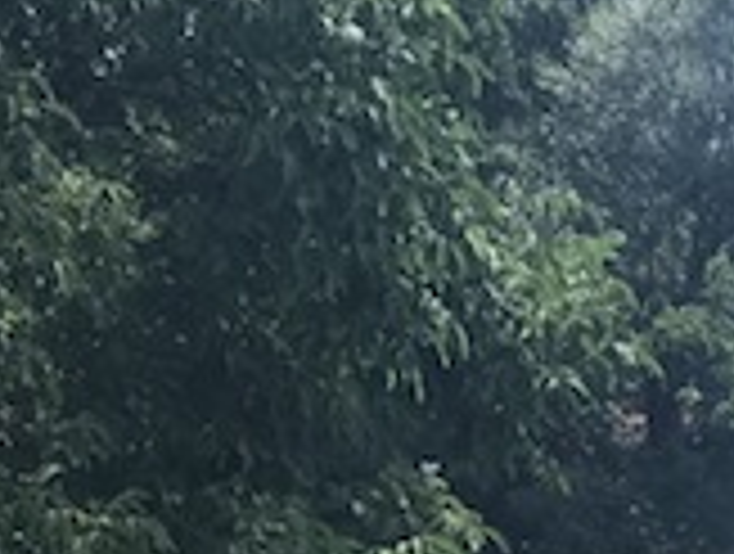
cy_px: 1085
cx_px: 1171
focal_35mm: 279
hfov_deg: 7.0
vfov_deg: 5.3
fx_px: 5929
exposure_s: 1/404
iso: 20
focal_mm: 6.6
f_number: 2.8
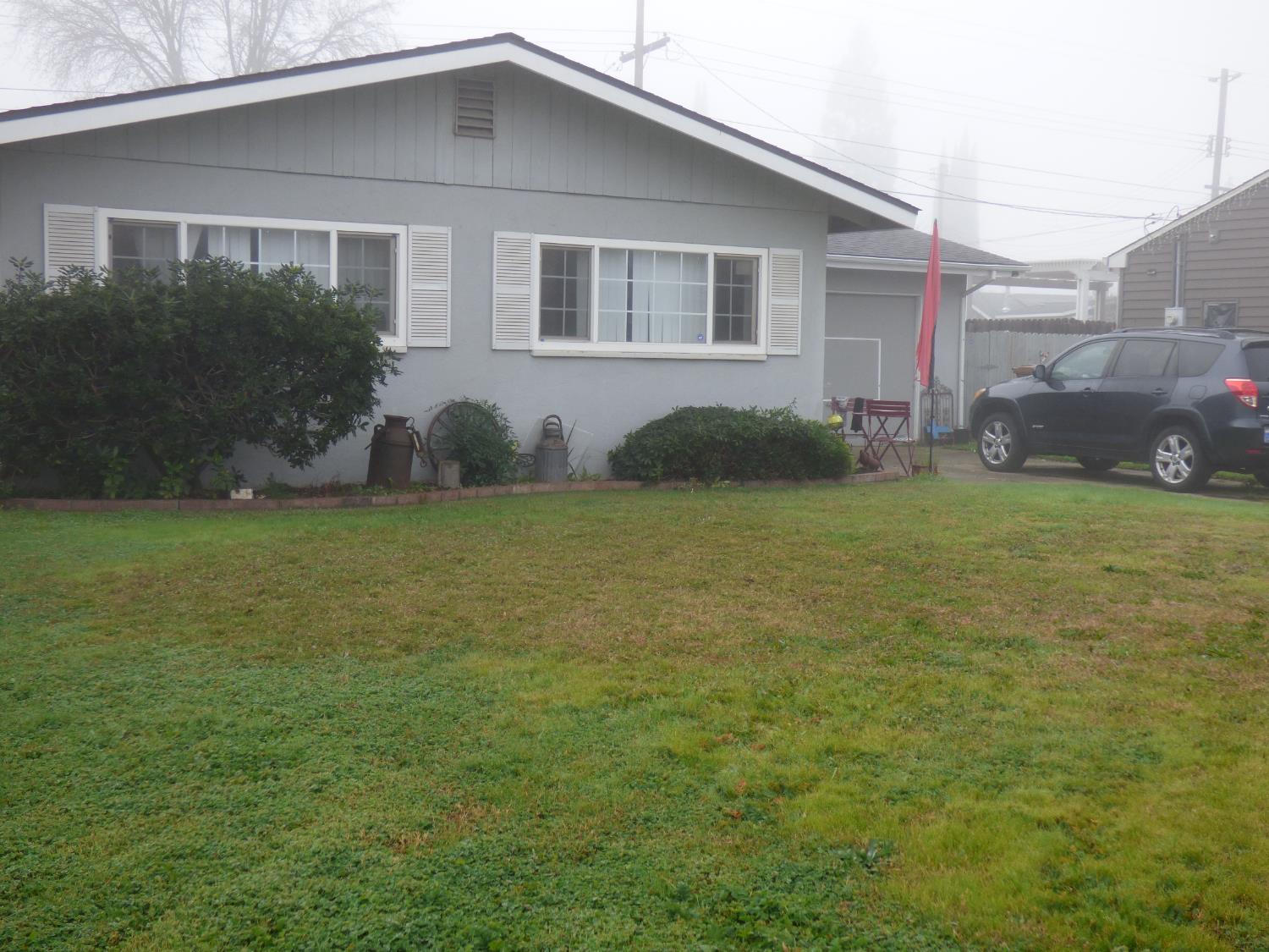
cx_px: 634
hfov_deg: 42.1
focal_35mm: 45
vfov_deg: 32.2
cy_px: 476
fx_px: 1650
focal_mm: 7.79
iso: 100
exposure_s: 1/320
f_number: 3.7
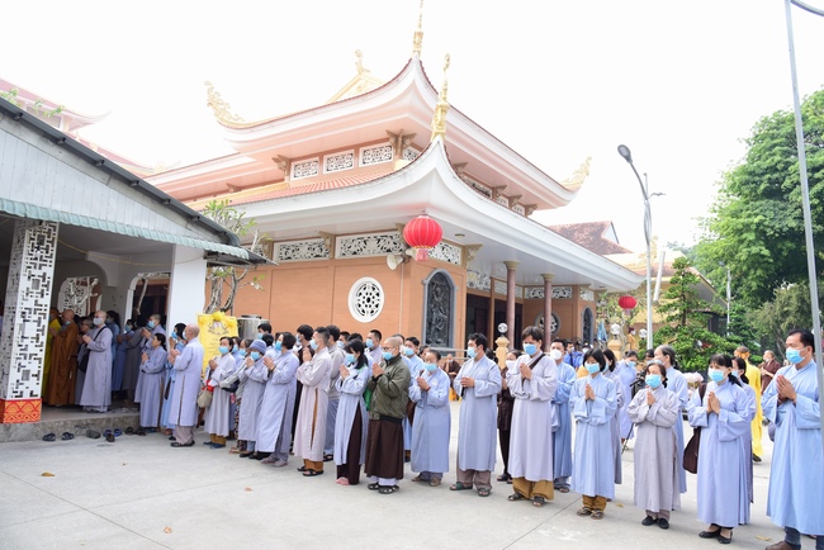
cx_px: 412
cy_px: 275
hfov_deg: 73.7
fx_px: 550
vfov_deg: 53.2
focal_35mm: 24
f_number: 9
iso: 800
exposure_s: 1/125
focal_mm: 24
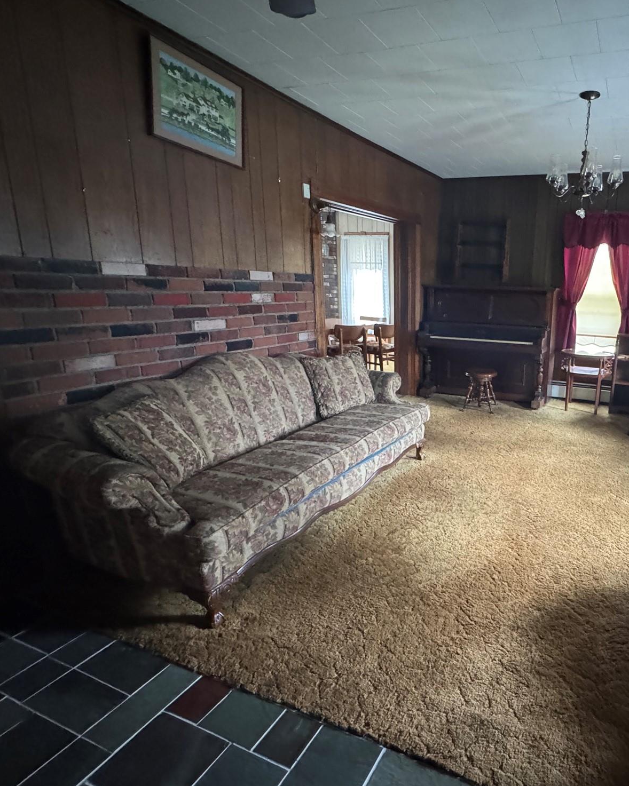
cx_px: 485
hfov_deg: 65.7
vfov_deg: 83.3
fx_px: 442
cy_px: 388
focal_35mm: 19
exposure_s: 1/60
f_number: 2.2
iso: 1000
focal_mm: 2.22
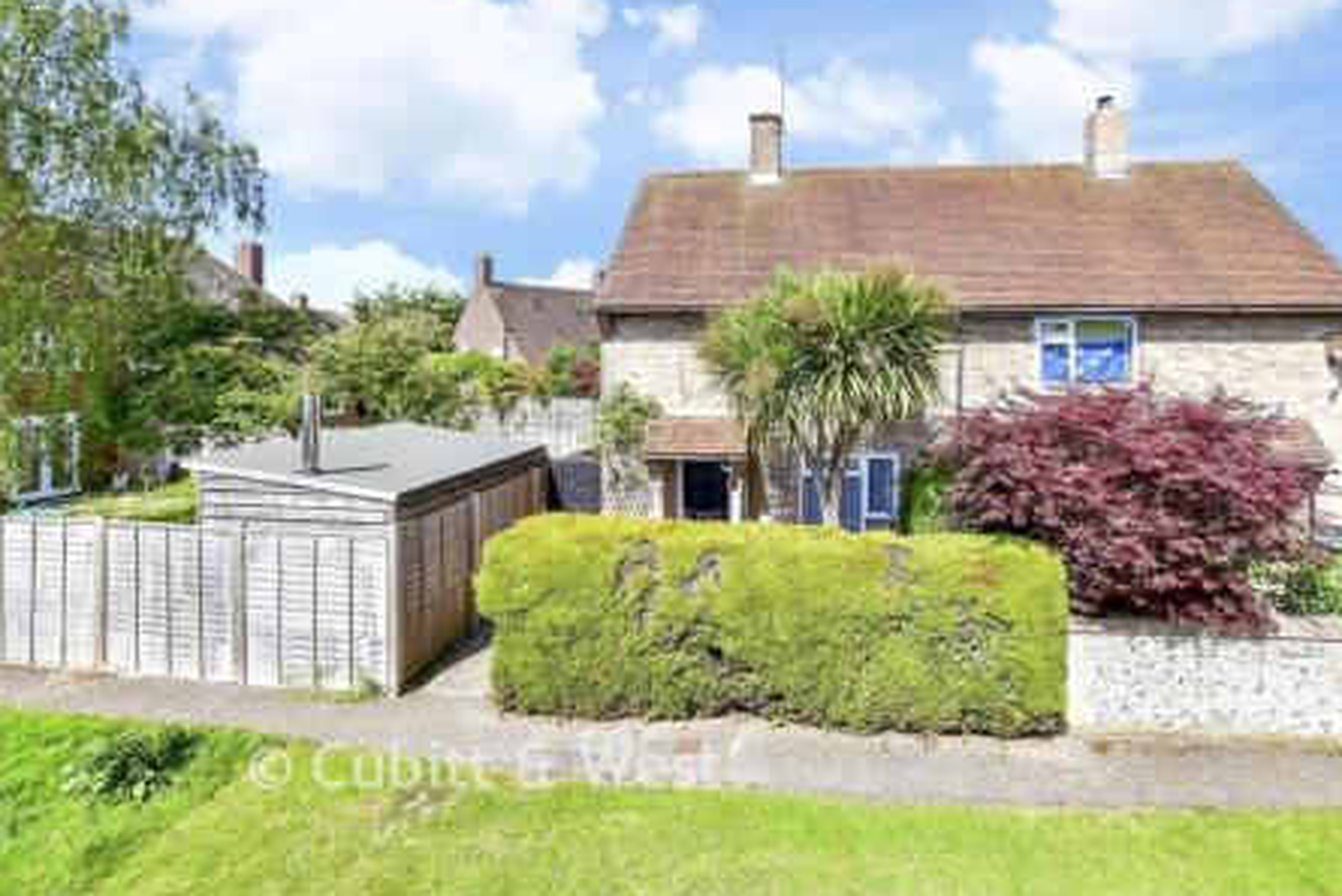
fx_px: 597
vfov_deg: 73.8
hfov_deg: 96.6
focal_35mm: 16
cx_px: 713
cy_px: 439
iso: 250
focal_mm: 10
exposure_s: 1/400
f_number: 8
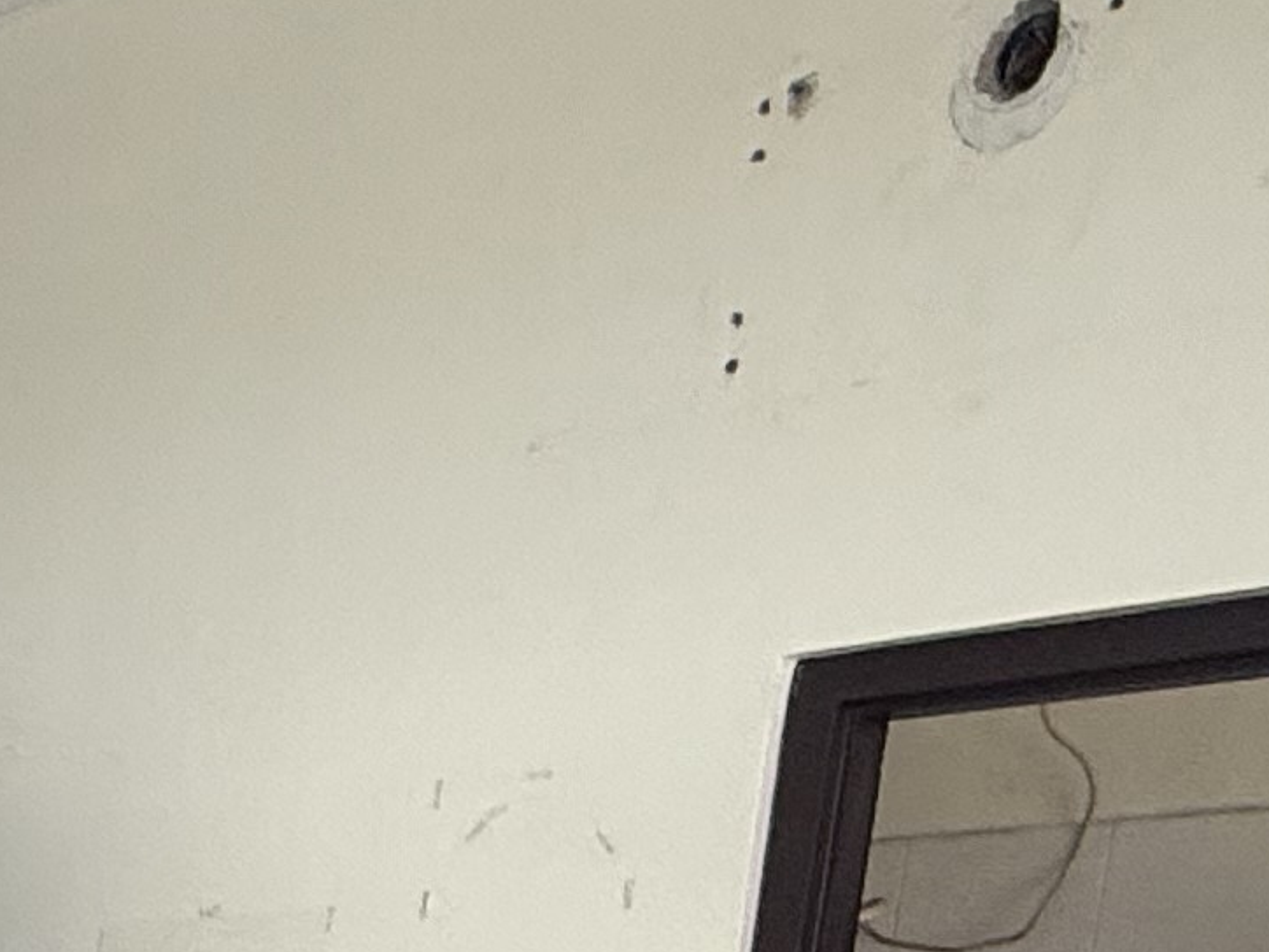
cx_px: -642
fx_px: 2859
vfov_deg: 15.0
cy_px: 1958
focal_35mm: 78
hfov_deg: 21.1
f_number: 2.2
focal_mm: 2.22
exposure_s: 1/99
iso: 125
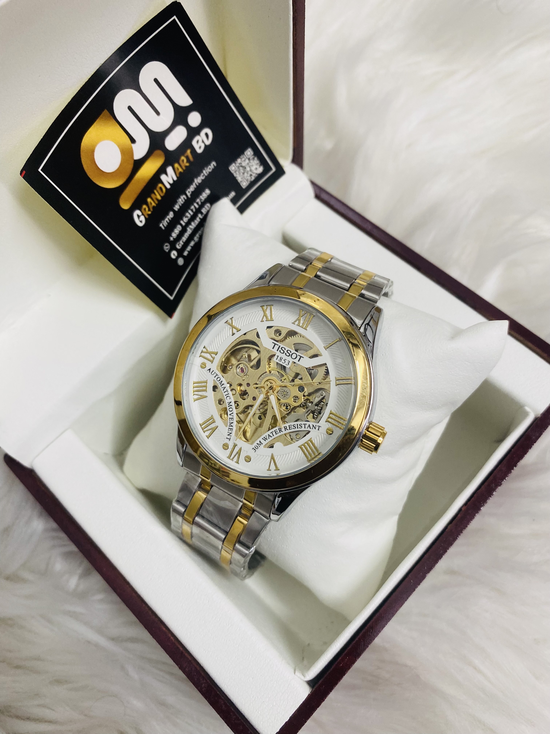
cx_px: 275
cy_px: 367
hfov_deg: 53.1
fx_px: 551
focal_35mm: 26
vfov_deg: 67.3
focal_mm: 4.25
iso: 100
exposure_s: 1/100
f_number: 1.8
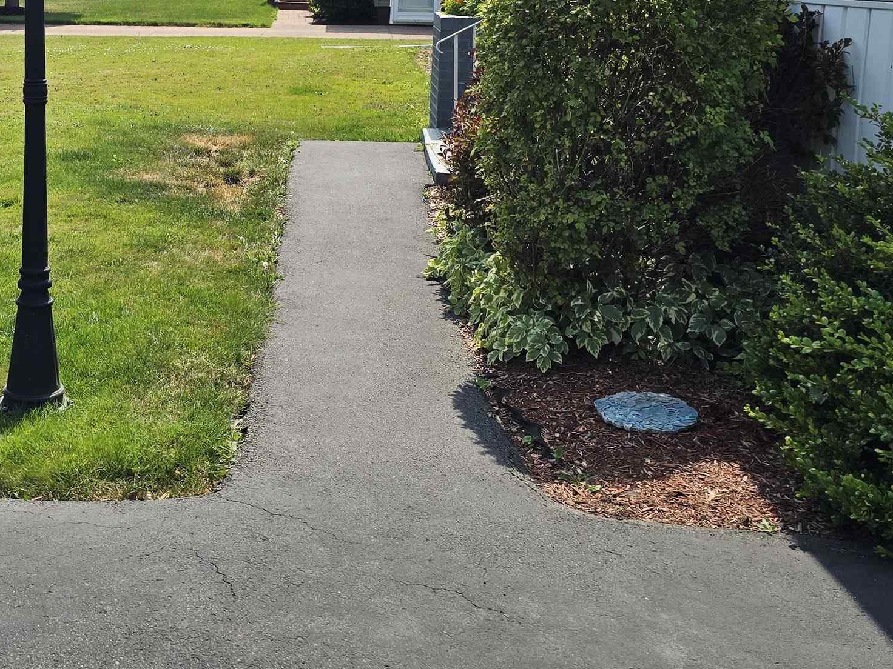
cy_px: 58
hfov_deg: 38.4
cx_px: 198
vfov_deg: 29.0
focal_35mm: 48
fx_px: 1238
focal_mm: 6.3
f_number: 1.7
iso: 12
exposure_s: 1/1000
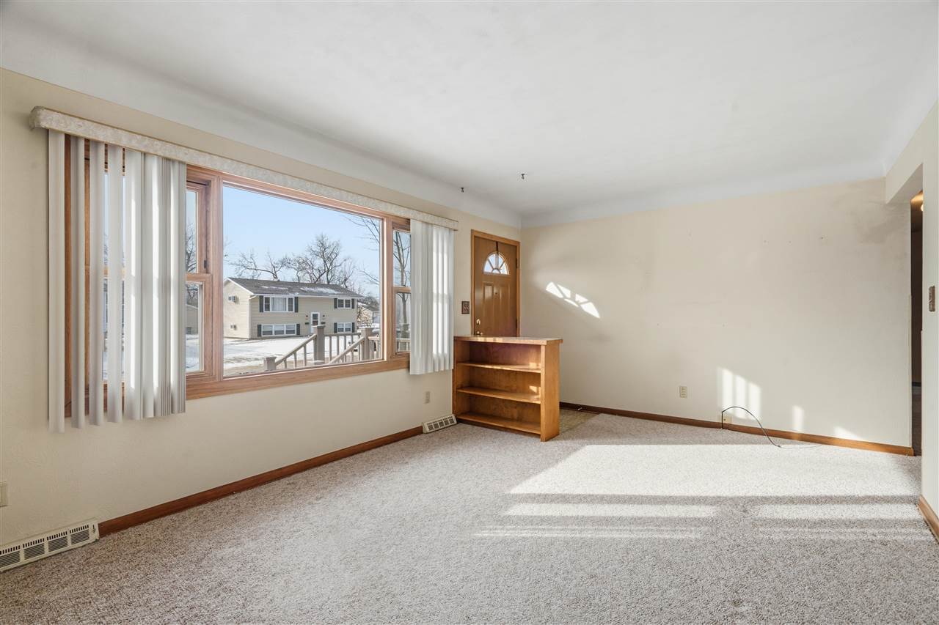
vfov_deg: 73.7
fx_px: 417
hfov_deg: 96.7
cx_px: 470
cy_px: 312
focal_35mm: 16
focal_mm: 16
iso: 400
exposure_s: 1/400
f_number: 10
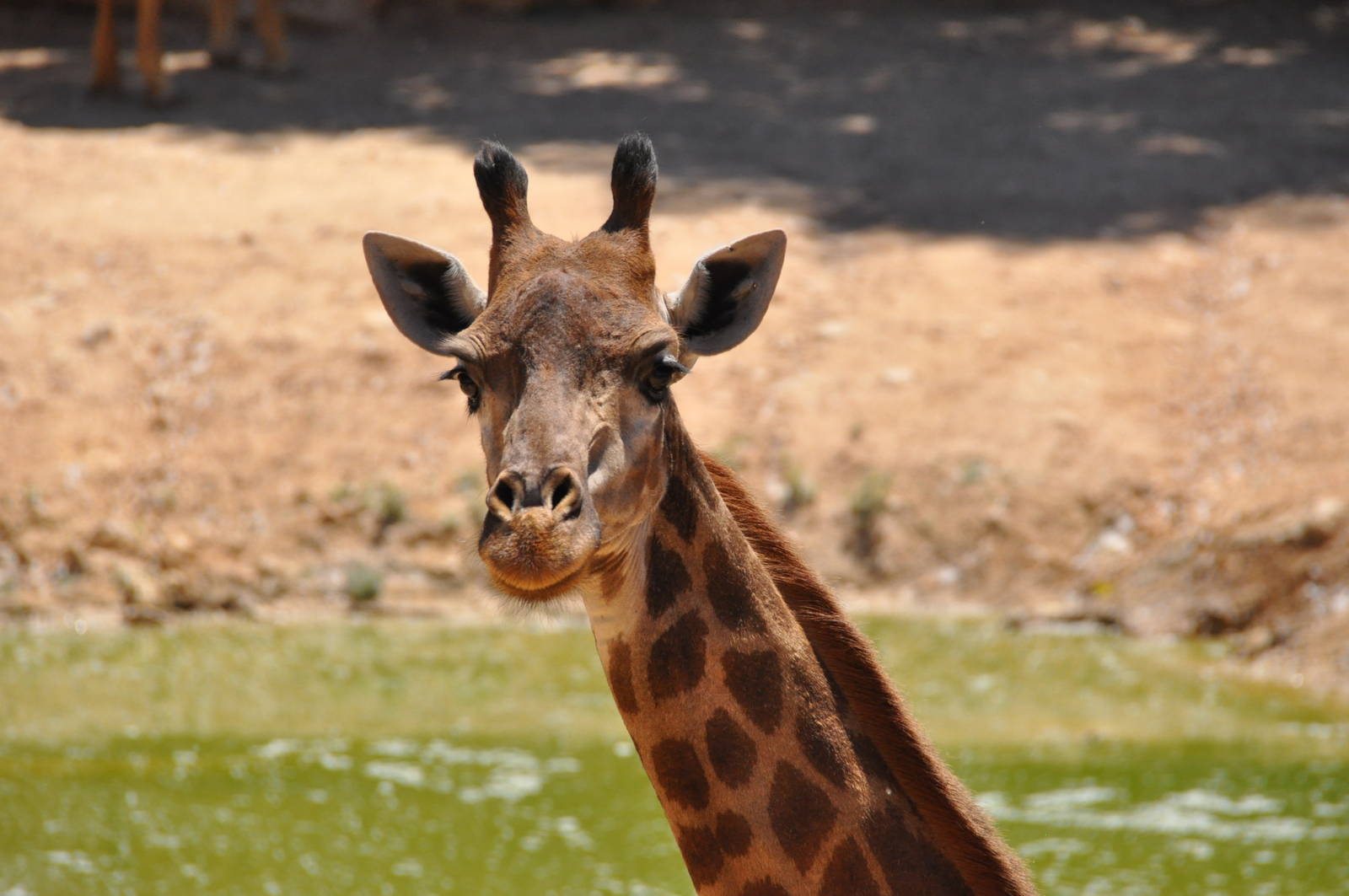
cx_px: 674
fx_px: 16843
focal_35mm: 450
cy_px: 448
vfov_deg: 3.0
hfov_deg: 4.6
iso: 1000
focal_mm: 300
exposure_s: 1/1600
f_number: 10
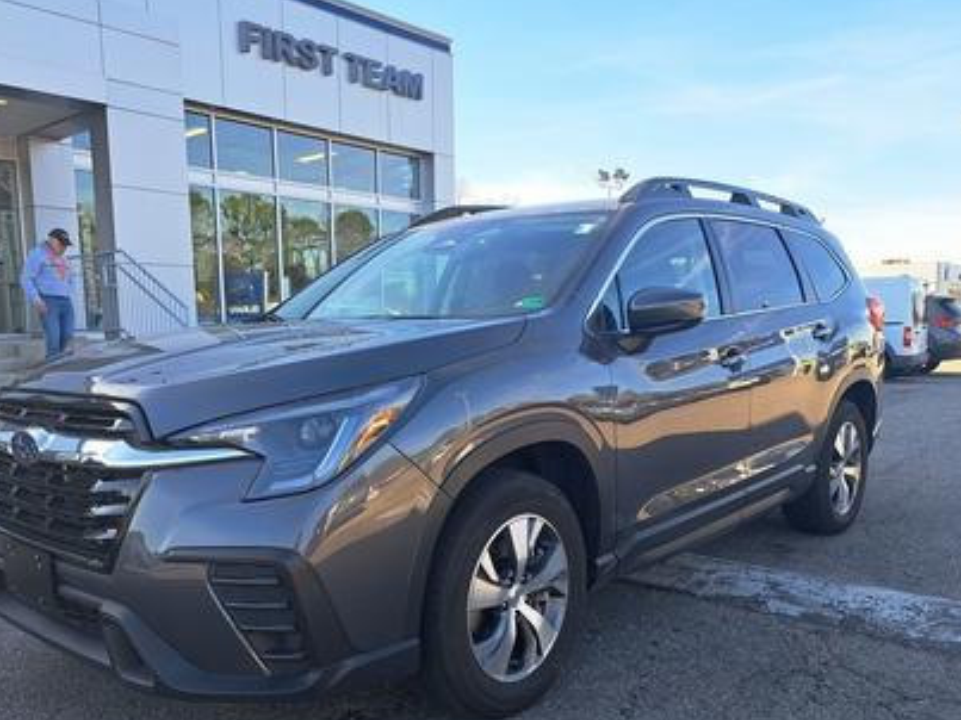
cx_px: 436
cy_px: 434
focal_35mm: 30
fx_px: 833
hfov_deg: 59.9
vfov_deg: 46.5
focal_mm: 5.23
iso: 50
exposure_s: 1/355
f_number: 1.8
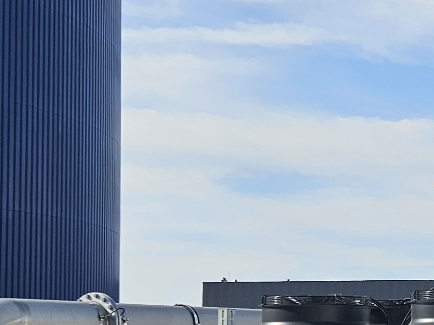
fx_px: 1254
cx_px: 622
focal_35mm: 100
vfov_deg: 14.7
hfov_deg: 17.9
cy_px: 256
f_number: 1.8
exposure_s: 1/2503
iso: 25
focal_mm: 5.4
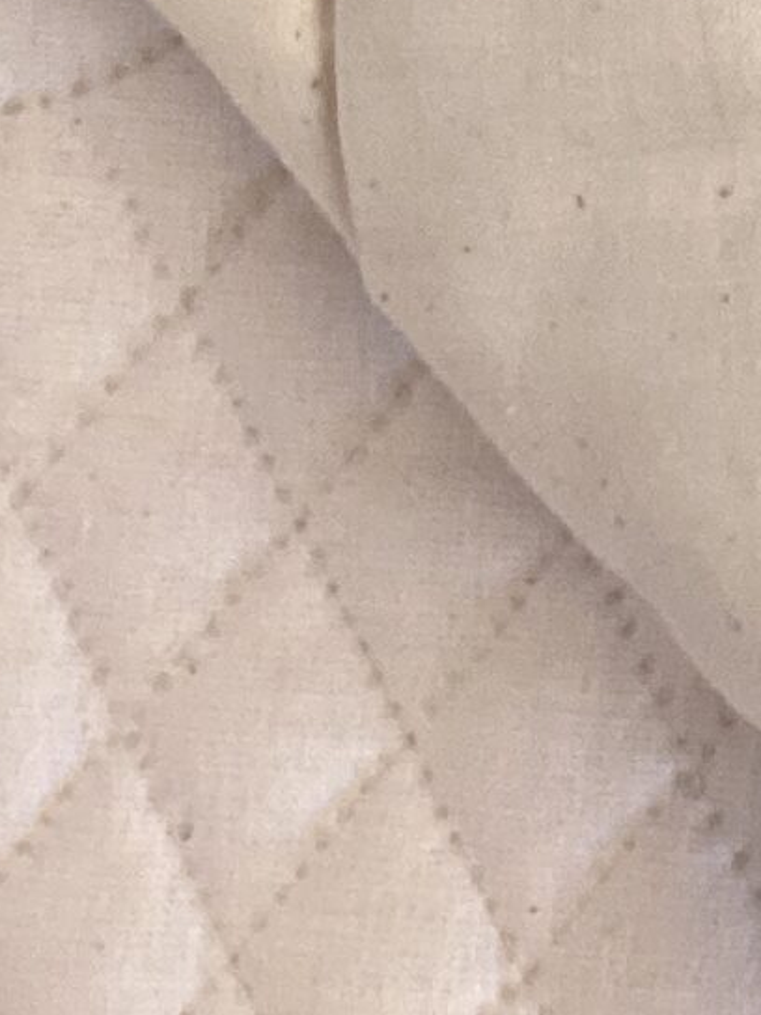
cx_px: 1462
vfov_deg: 11.4
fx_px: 4280
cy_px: -1342
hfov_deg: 9.6
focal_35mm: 146
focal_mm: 3.3
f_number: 2.4
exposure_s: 1/50
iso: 64
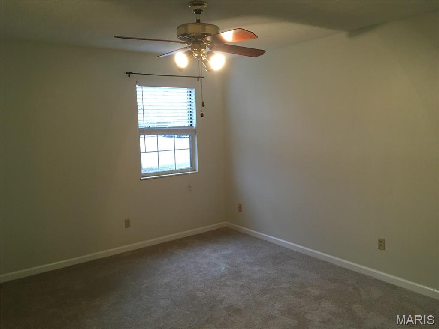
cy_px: 164
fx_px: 368
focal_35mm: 29
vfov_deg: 48.2
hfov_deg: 61.7
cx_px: 220
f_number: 2.2
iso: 125
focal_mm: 4.15
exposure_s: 1/30
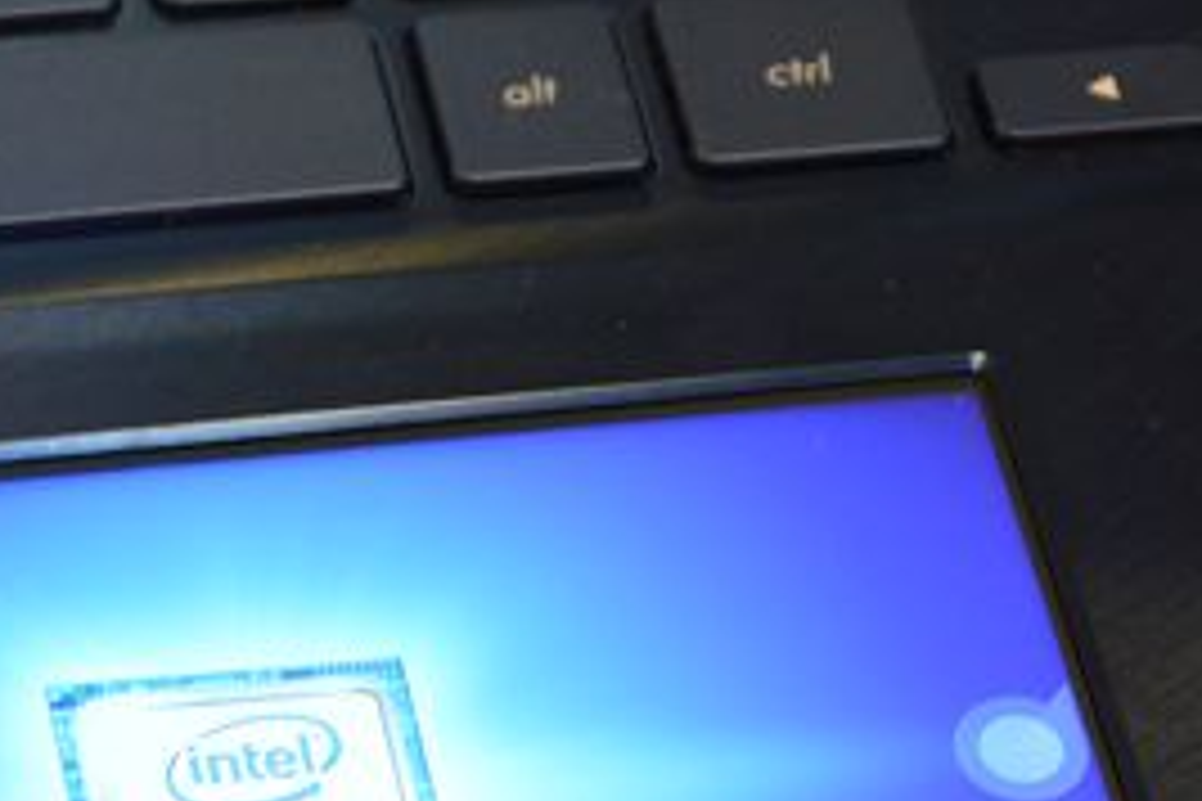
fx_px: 7011
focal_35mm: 210
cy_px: 637
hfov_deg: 9.8
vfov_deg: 6.5
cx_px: 266
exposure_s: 1/15
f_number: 5
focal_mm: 52
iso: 500
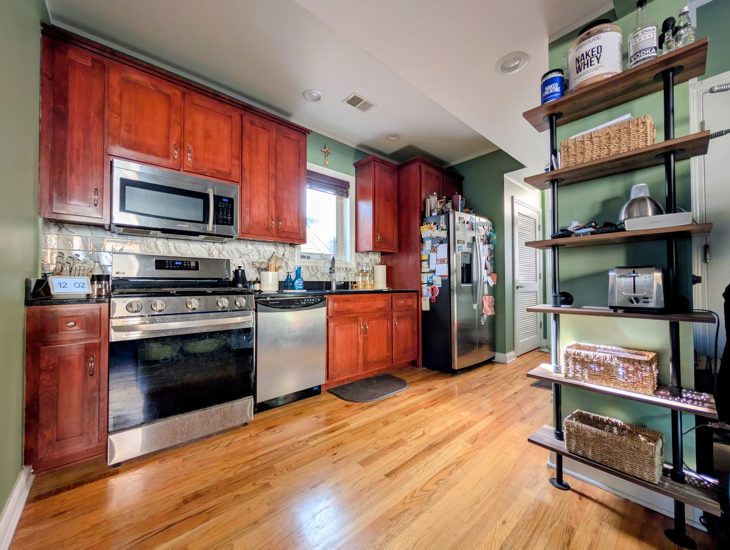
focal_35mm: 12
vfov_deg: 94.7
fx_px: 253
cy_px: 275
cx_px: 365
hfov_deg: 110.5
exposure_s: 1/48.5
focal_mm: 2.02
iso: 54
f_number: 1.7
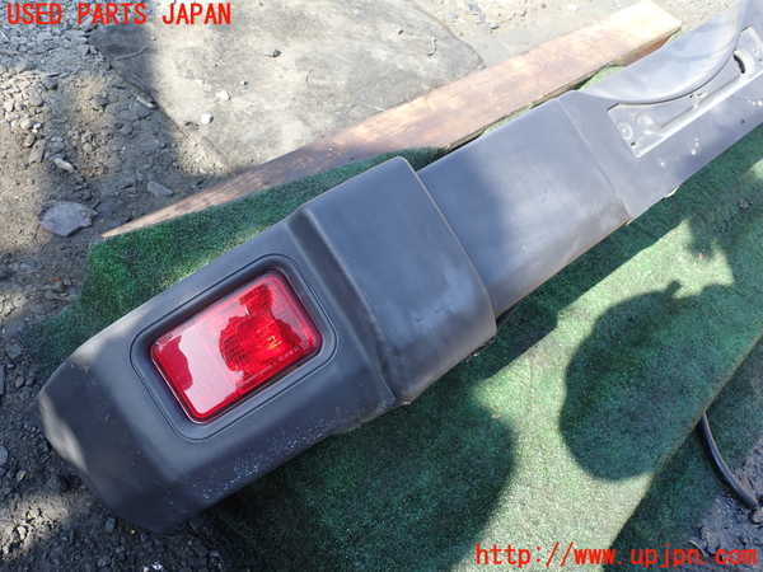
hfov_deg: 60.0
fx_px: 661
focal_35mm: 30
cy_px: 286
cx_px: 382
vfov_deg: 46.8
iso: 100
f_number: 3.2
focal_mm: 5.4
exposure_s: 1/160
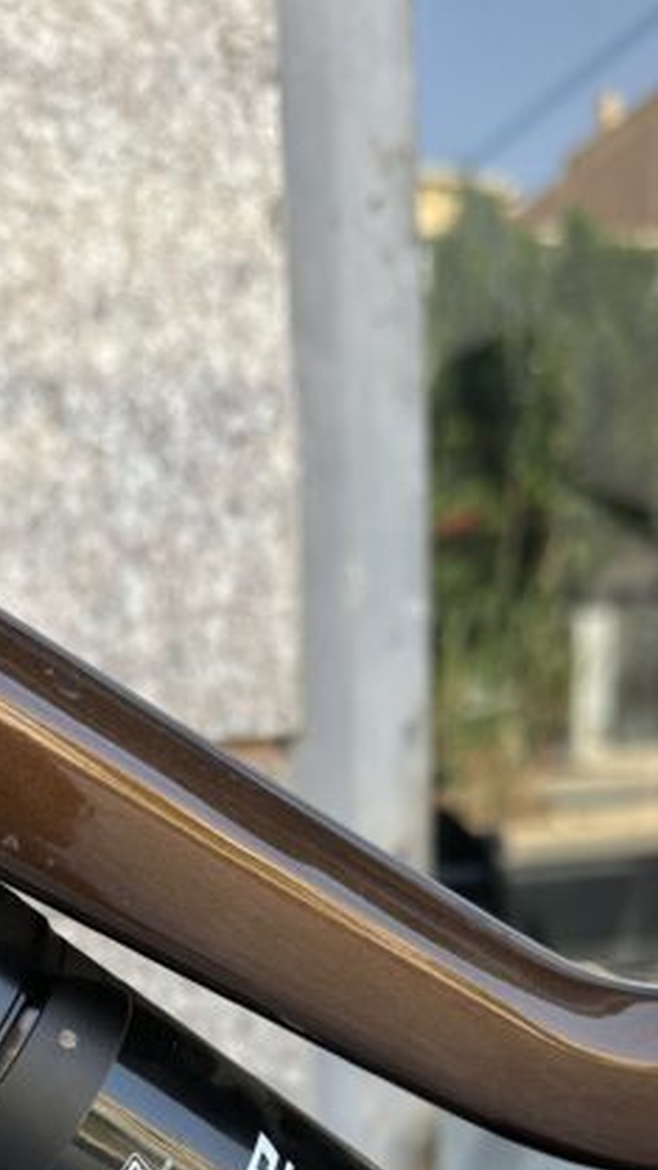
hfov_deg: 23.9
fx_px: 1552
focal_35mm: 50
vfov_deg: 37.8
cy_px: 1108
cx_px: 244
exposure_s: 1/429
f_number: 1.78
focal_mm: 6.86
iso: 80
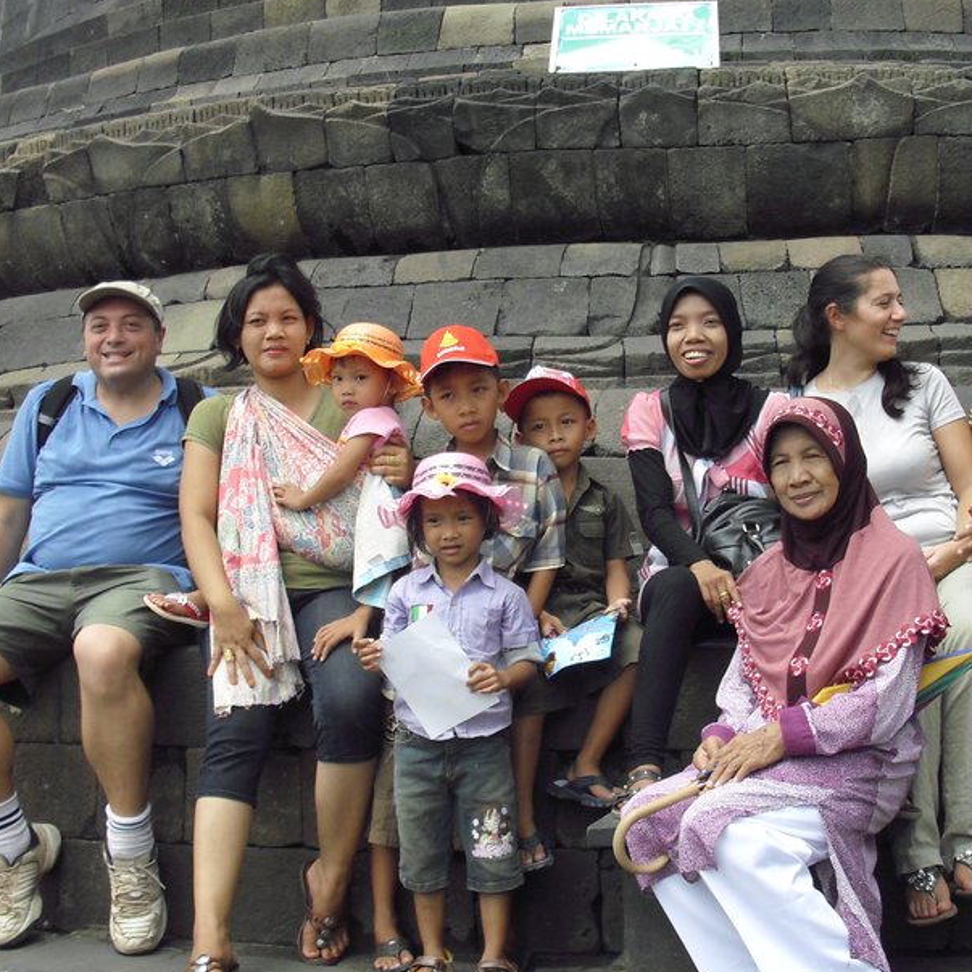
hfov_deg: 29.9
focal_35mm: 57
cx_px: 611
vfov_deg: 30.0
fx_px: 1811
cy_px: 505
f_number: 8
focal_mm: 6.2
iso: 100
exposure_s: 1/80
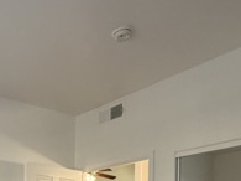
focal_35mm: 46
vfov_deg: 26.7
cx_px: -16
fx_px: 320
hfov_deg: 35.9
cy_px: 234
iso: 320
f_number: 2.2
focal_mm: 2.22
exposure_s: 1/120
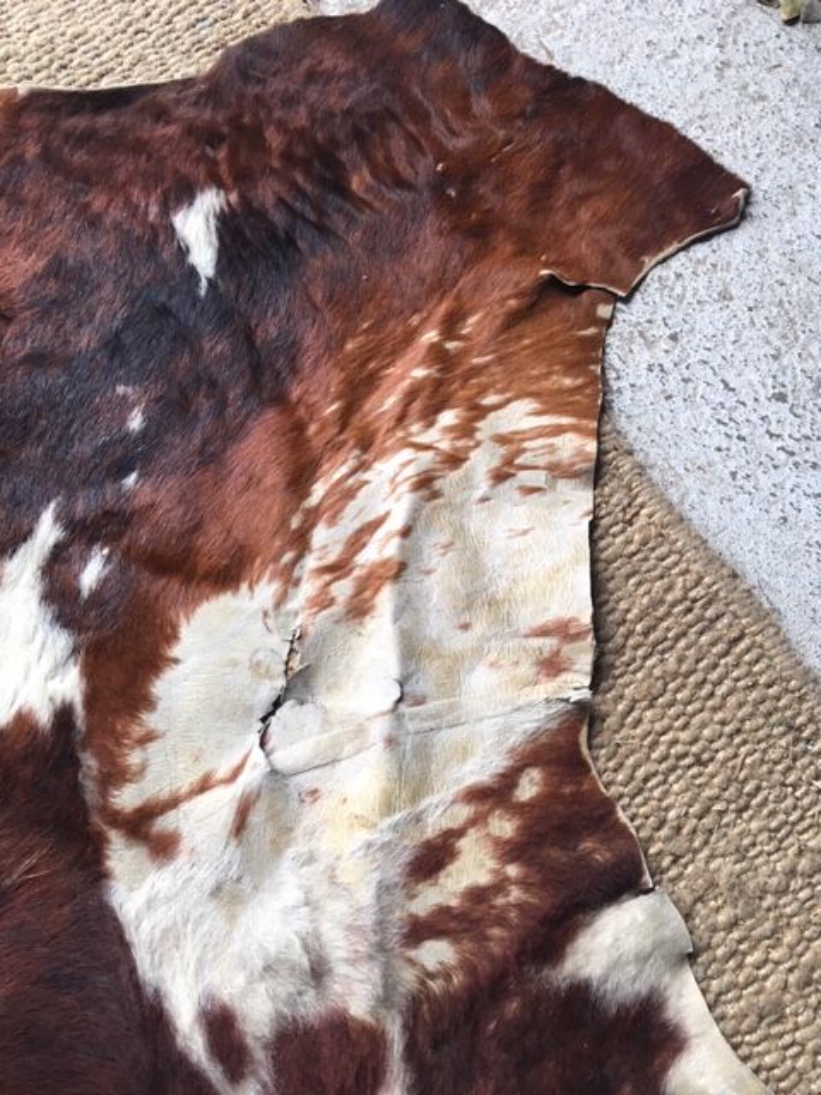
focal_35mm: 29
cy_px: 548
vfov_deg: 61.7
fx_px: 917
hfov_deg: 48.2
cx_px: 410
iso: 25
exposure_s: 1/33
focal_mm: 4.15
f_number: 2.2
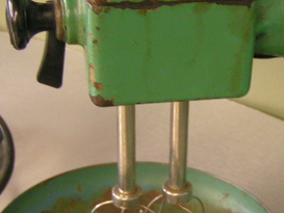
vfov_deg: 16.6
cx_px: 213
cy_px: 132
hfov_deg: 21.8
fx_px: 731
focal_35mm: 89
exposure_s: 1/10
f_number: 2.8
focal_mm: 5.8
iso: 200
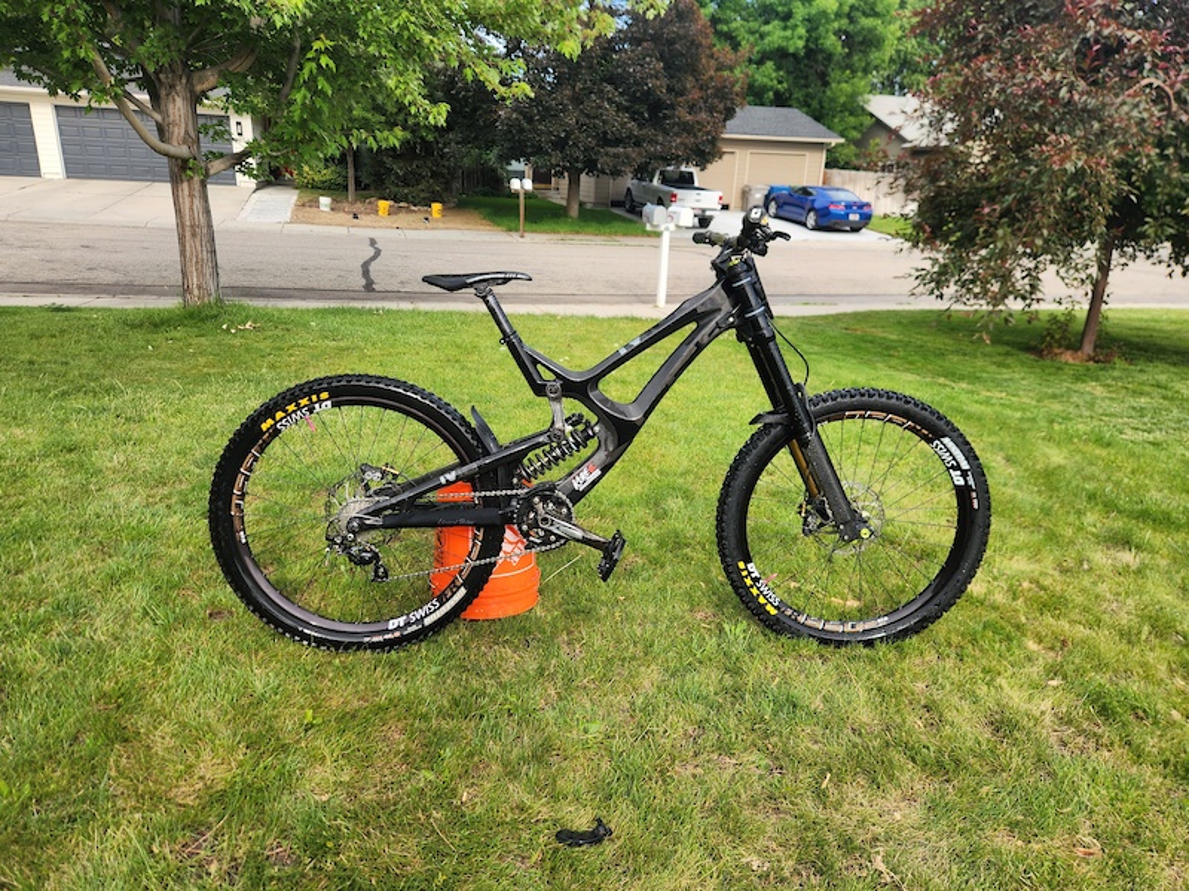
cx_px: 594
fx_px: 790
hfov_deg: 73.9
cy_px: 446
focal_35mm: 23
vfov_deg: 58.9
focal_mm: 5.4
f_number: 1.8
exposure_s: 1/359
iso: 20
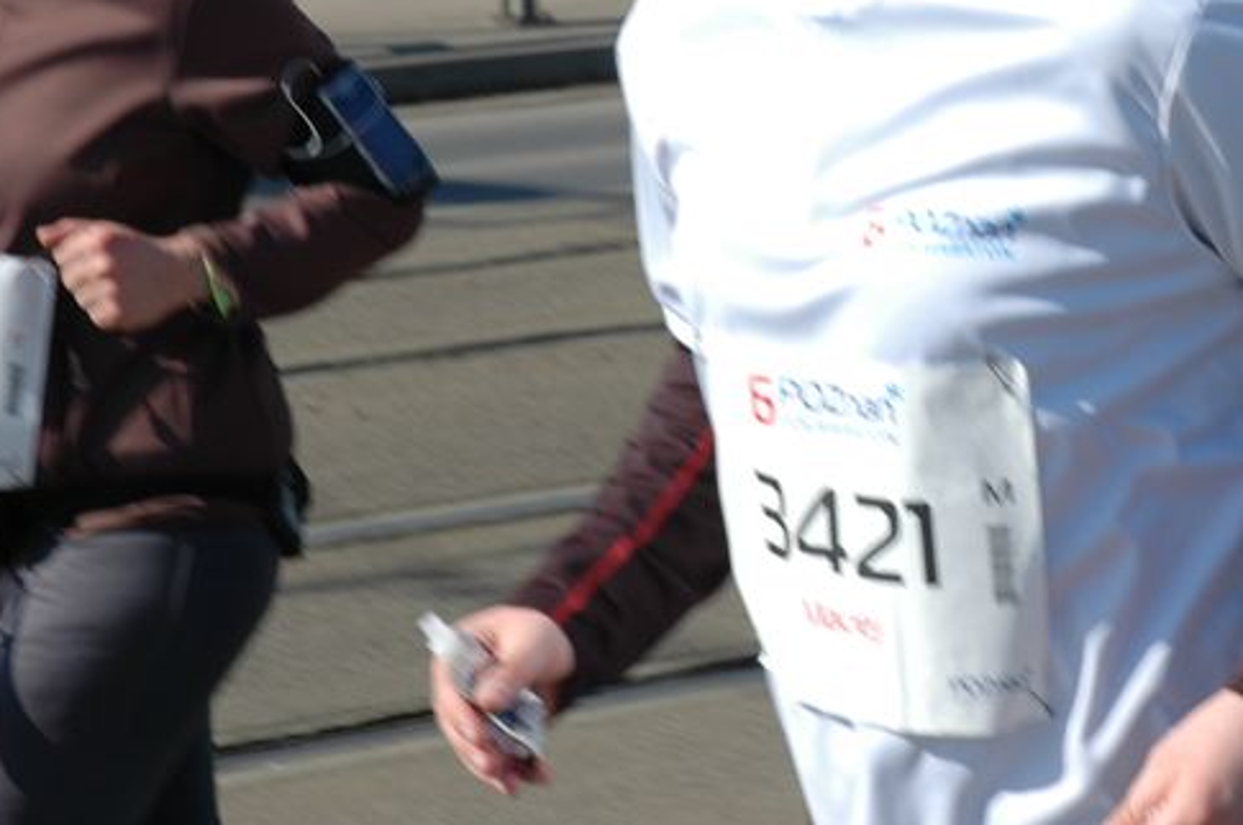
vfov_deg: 8.7
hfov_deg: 13.1
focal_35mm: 156
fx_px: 5379
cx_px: 971
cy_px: 85
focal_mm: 56
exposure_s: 1/400
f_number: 10
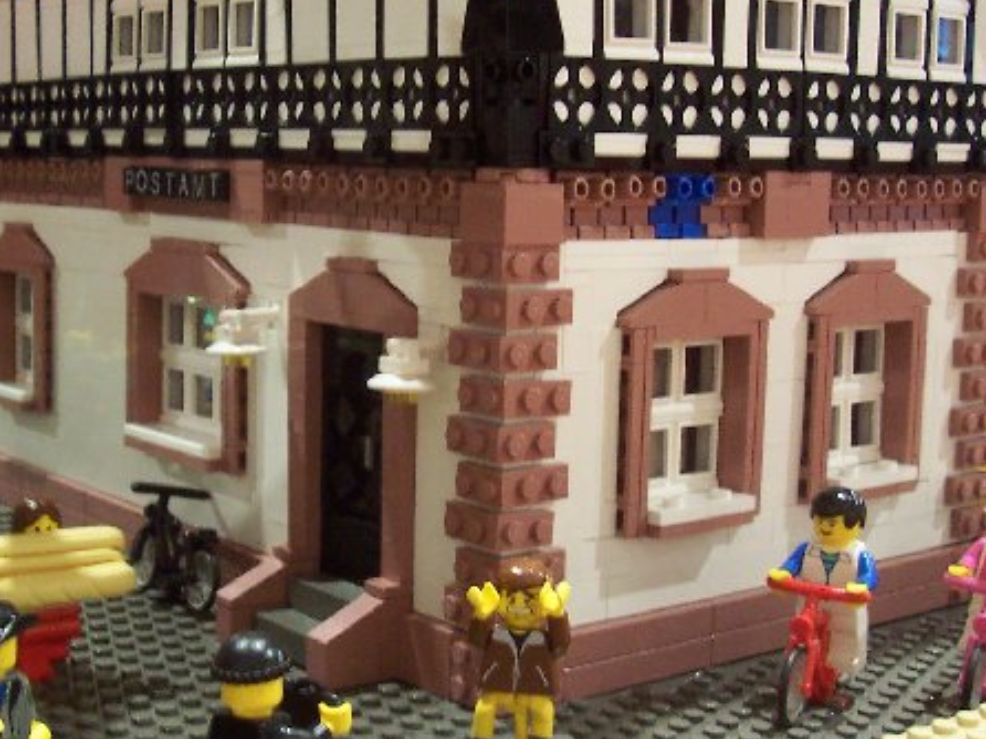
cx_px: 355
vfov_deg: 24.8
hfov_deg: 32.5
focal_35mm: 59
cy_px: 353
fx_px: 1680
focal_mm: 5.6
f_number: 2.8
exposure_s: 1/8
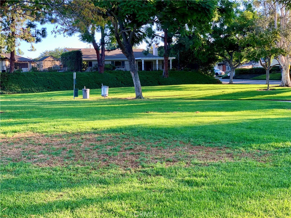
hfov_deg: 36.8
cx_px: 146
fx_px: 437
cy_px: 109
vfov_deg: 28.0
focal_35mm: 52
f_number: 2.4
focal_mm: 6
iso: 16
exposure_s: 1/62
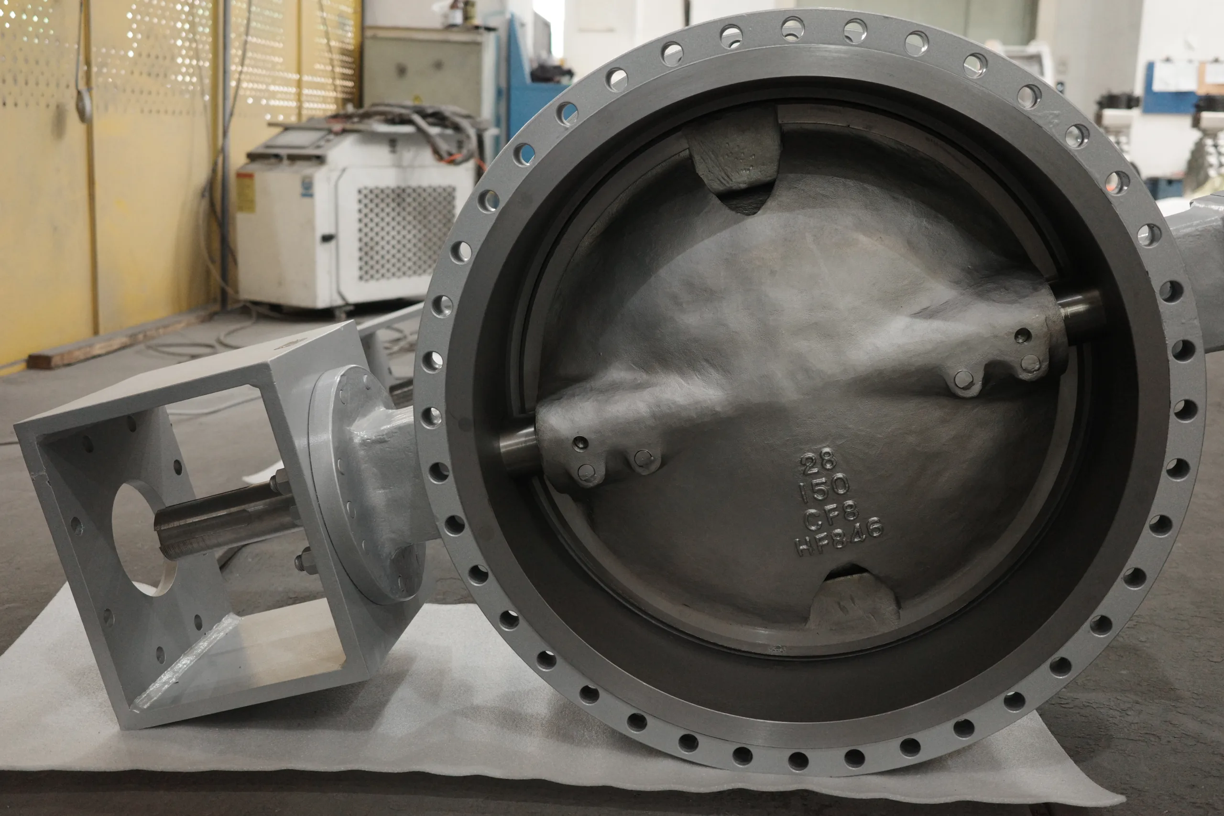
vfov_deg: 33.4
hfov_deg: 48.5
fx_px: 1360
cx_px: 612
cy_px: 408
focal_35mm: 40
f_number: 2.8
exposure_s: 1/100
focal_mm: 26
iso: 1000
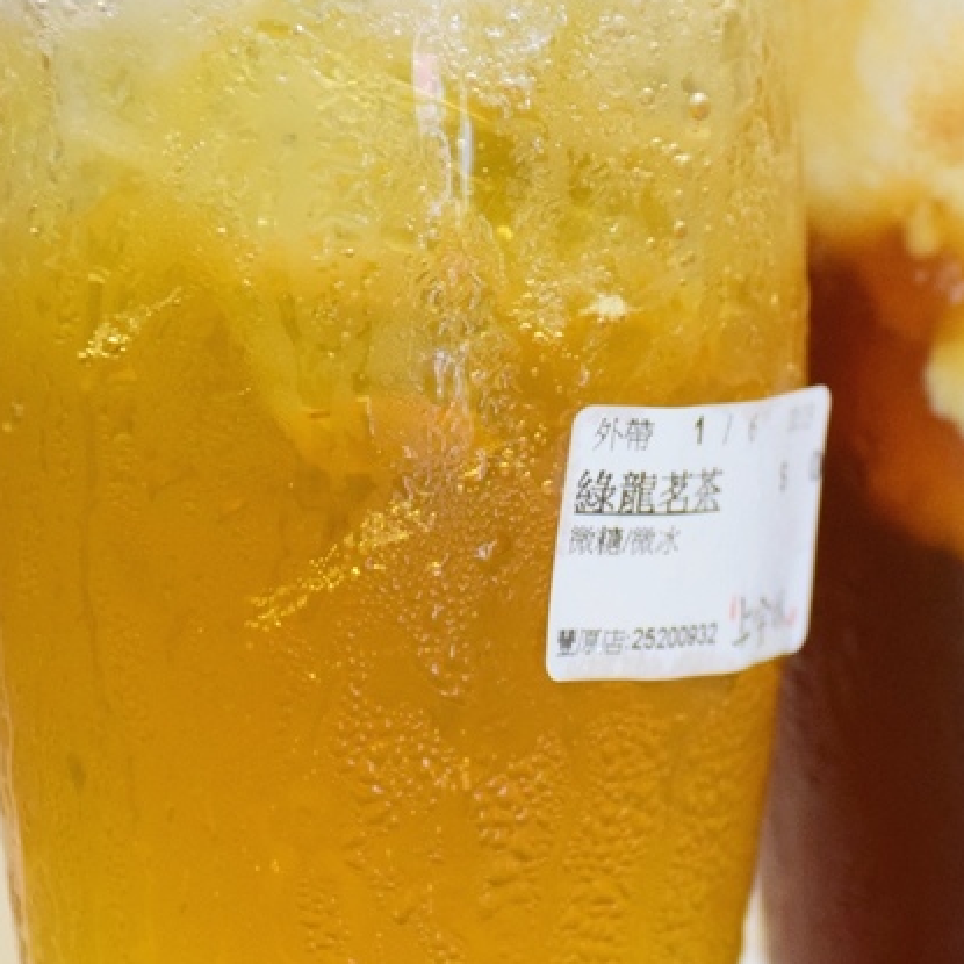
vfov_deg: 7.1
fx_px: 7751
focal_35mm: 246
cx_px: 841
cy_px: 535
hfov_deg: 7.1
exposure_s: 1/250
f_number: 6.3
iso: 4000
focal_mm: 80
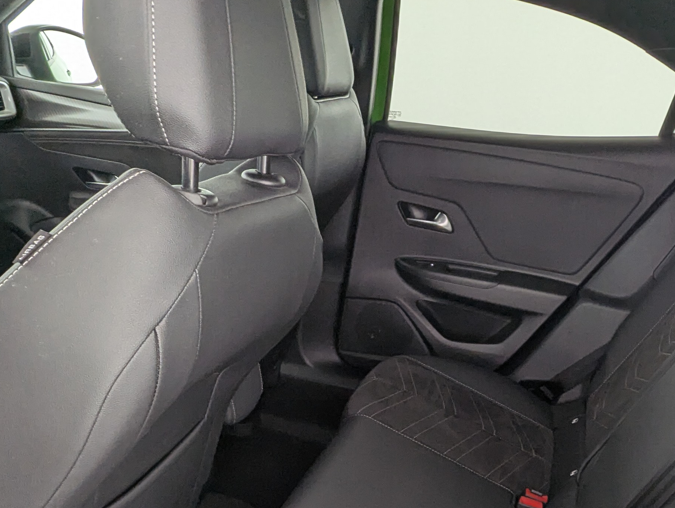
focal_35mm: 36
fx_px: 703
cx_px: 430
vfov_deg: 38.3
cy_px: 406
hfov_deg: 50.7
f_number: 2.2
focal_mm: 2.35
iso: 65
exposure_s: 1/43.2
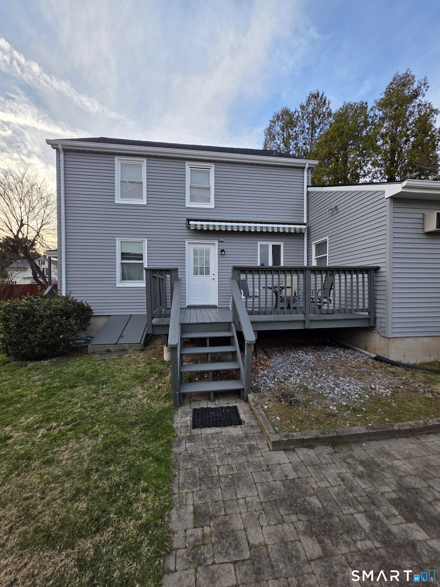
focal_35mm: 13
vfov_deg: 106.2
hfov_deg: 89.9
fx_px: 220
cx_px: 220
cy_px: 294
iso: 40
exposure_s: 1/451
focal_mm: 2.2
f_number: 1.9
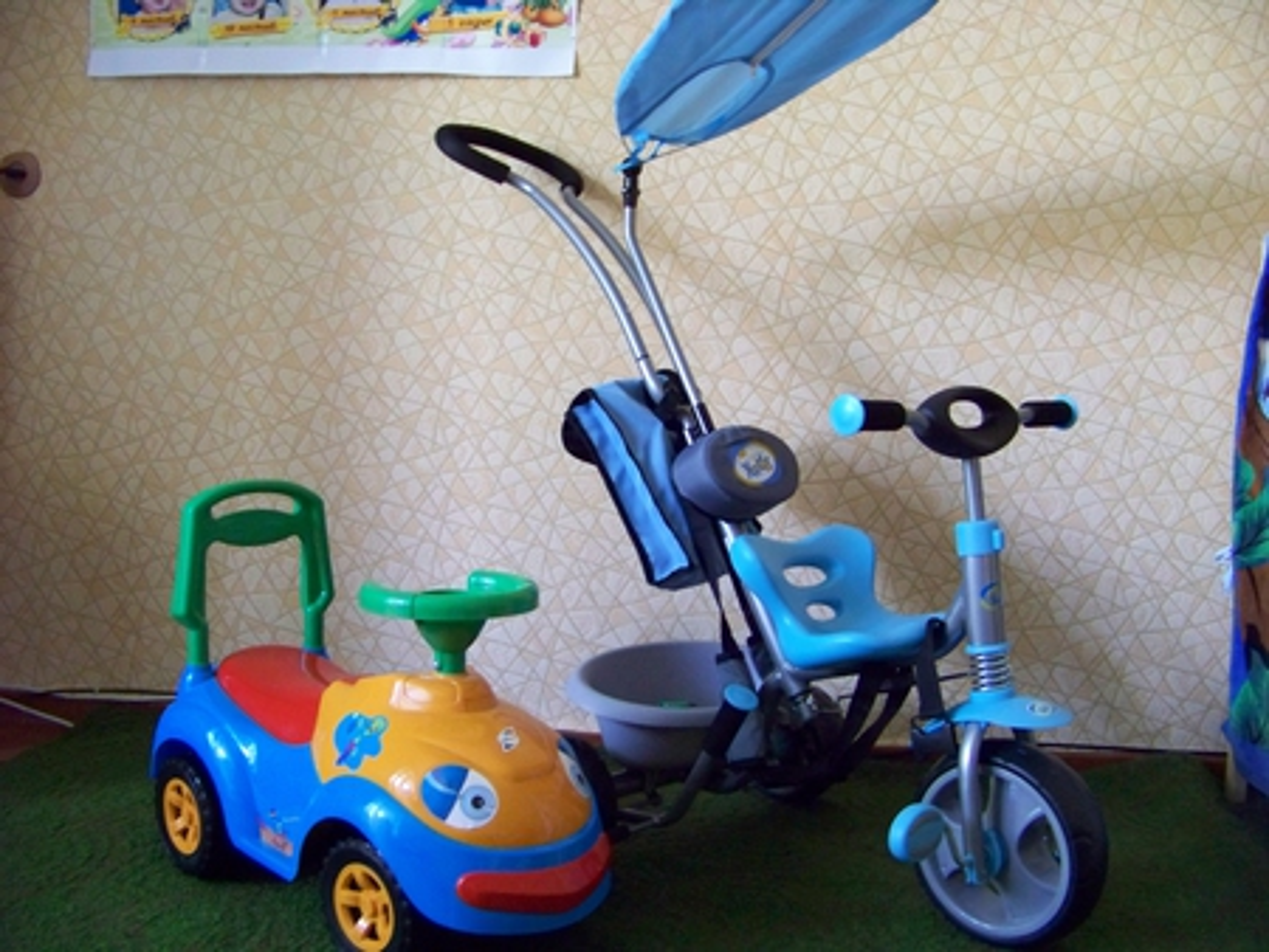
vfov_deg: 39.7
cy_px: 476
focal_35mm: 36
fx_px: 1320
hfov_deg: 51.3
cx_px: 634
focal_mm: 5.85
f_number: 2.8
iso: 400
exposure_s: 1/13
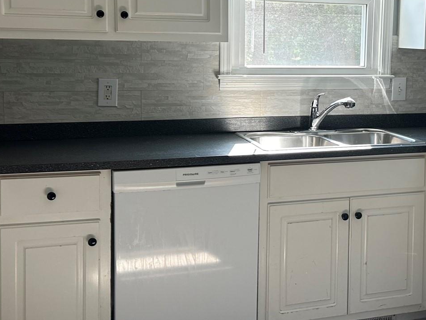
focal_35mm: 56
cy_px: 102
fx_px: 689
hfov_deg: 33.6
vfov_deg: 25.9
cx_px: 326
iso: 64
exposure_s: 1/121
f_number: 1.5
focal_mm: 5.7
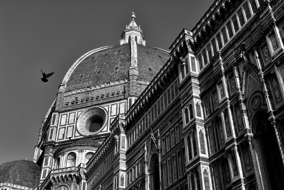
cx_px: 142
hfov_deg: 43.6
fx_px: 355
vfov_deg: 29.9
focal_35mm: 45
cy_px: 95
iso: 100
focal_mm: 30
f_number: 8
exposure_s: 1/400
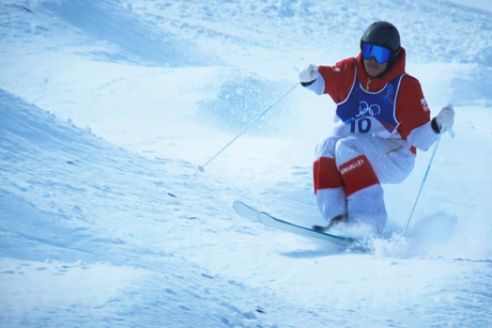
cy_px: 164
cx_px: 246
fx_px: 2256
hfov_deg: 12.4
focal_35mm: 165
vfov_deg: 8.3
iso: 160
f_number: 5.6
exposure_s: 1/250
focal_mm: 110
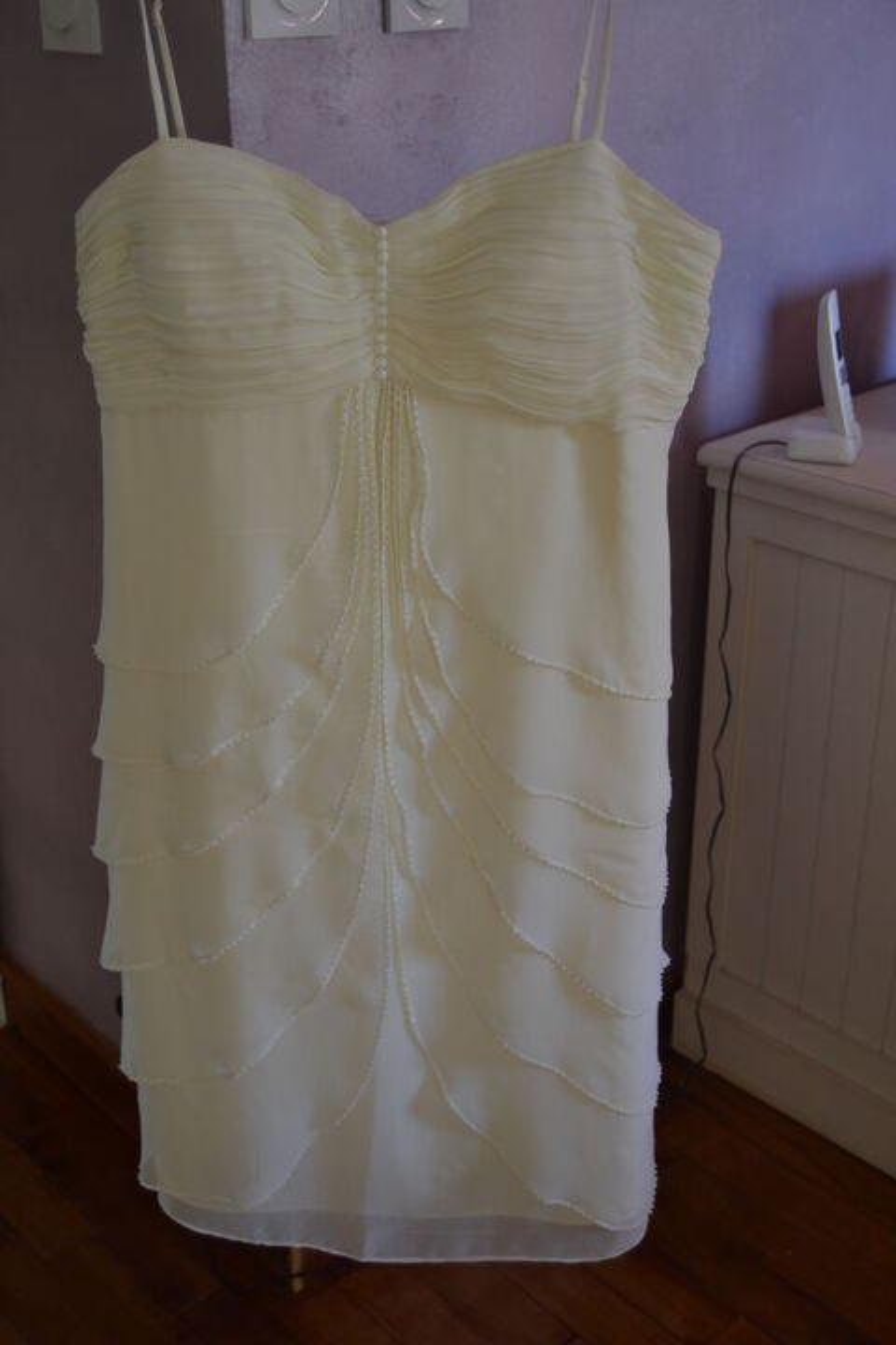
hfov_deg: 31.9
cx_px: 448
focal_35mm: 42
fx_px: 1568
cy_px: 672
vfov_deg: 46.4
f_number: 4
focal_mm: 28
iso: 400
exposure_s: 1/60
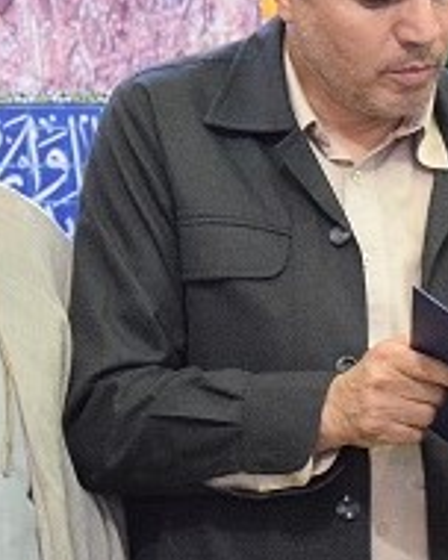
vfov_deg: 6.6
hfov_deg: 5.2
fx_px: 4886
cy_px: 376
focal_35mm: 295
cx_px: 619
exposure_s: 1/40
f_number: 5.6
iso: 6400
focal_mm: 55
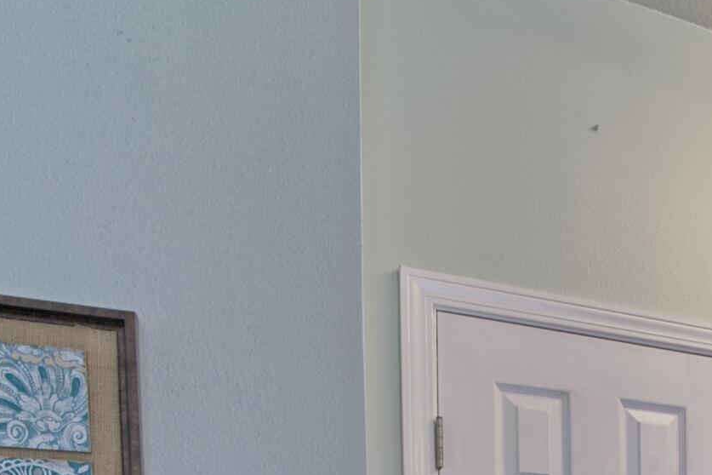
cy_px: 718
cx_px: 775
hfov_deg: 38.1
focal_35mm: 43
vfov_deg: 24.2
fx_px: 850
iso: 500
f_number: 8
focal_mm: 12
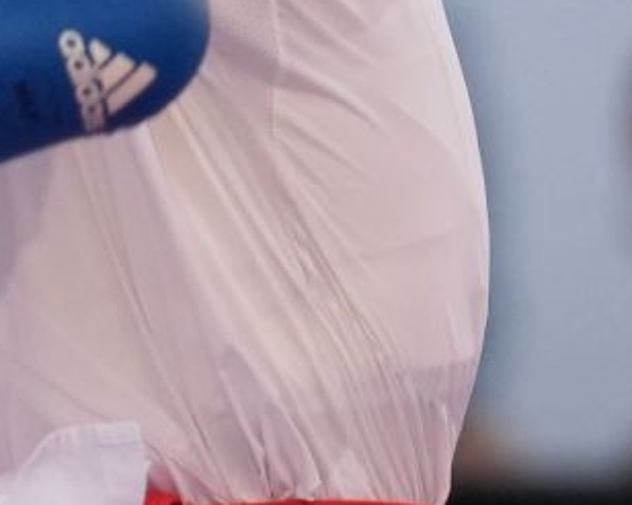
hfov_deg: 1.2
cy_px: 333
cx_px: 306
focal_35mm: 1645
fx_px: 30750
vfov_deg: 0.9
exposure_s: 1/1000
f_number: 2.8
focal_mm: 200
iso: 1600
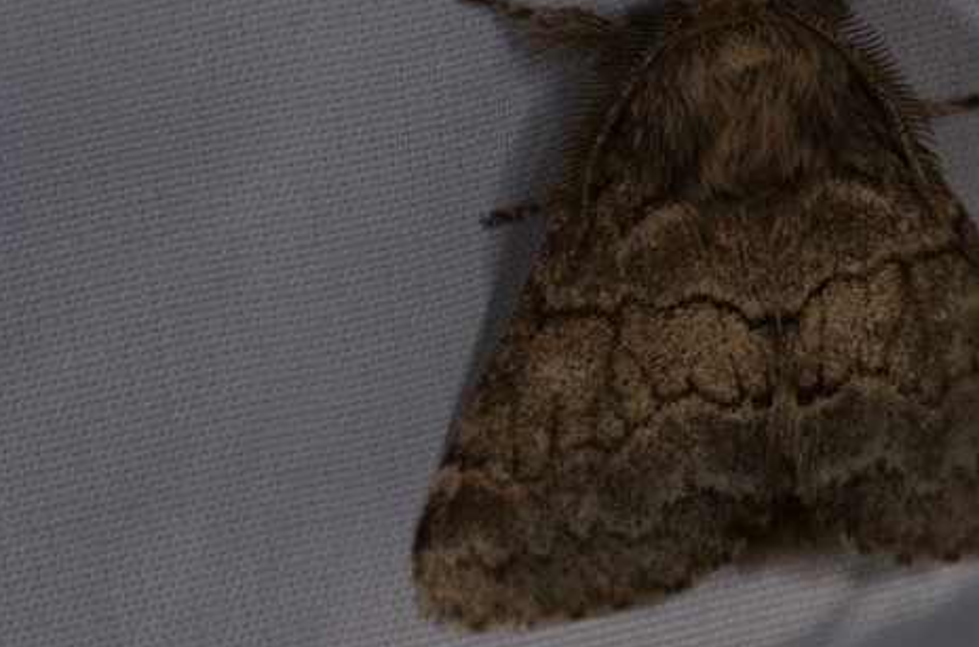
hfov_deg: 9.4
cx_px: 825
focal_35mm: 218
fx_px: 5910
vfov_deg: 6.3
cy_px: 331
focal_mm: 85
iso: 100
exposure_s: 1/60
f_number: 22
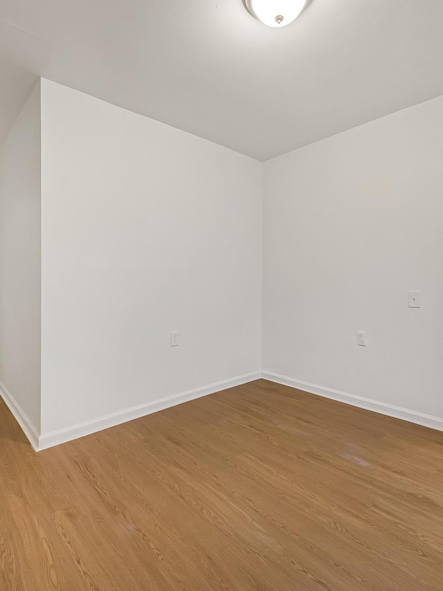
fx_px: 307
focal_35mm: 18
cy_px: 289
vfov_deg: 87.7
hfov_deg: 71.5
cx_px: 234
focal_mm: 12
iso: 800
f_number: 10
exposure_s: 1/13
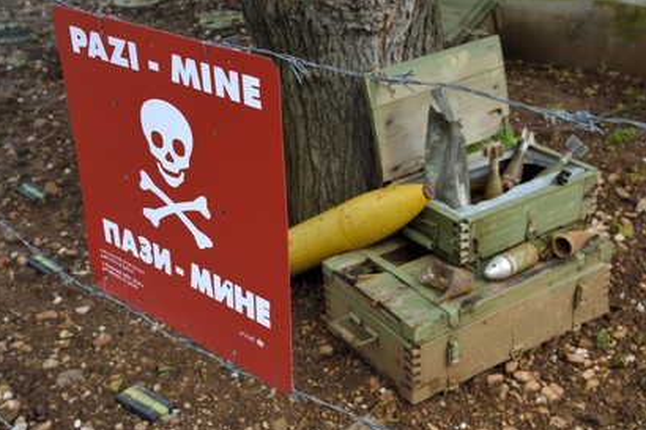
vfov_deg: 32.6
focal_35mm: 41
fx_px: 735
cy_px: 217
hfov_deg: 47.4
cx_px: 323
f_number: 8
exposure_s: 1/200
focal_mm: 40
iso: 200
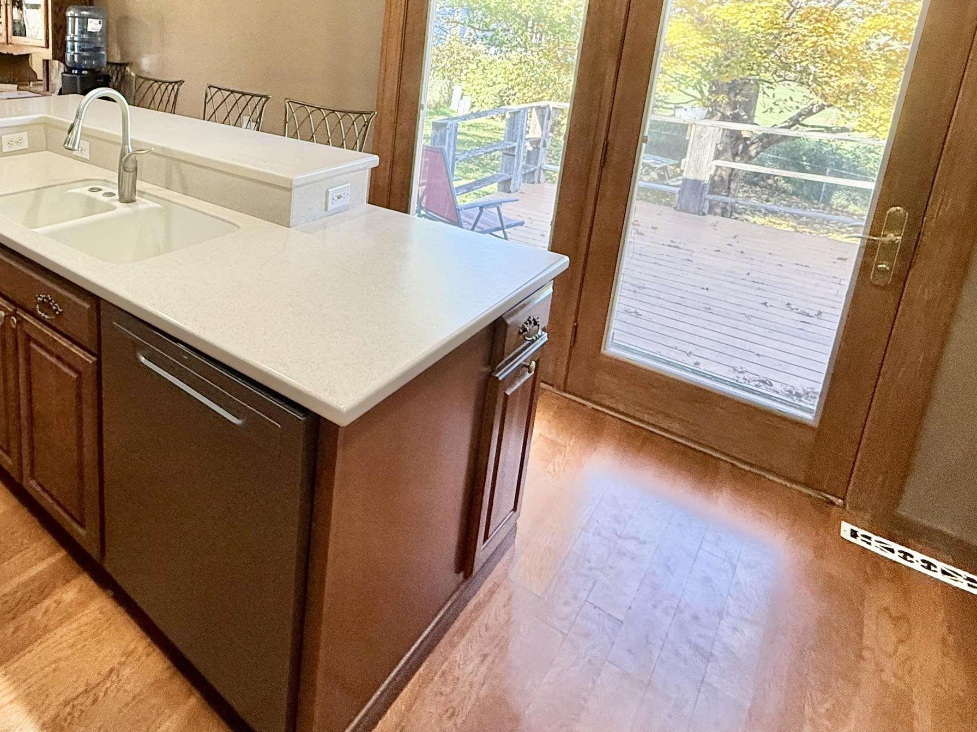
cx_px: 230
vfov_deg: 53.6
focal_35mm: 24
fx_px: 677
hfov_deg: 66.6
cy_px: 162
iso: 250
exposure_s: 1/120
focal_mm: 2.22
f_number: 2.2
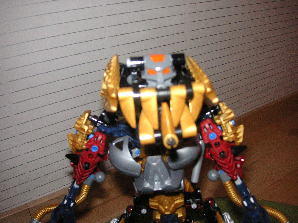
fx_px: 319
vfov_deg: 38.7
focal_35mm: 37
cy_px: 112
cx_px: 149
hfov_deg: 50.1
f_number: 2.8
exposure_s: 1/45
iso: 160
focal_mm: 6.1
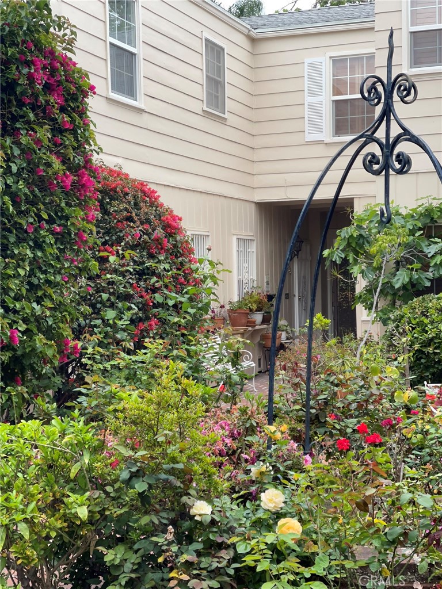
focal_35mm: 64
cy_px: 294
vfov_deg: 30.3
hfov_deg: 22.9
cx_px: 221
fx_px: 1090
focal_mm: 7.5
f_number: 2.2
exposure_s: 1/178
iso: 20
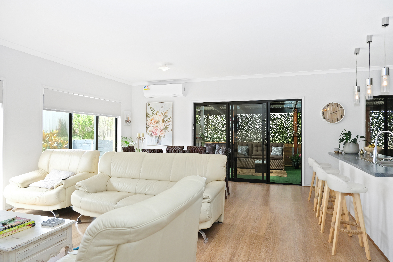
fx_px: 251
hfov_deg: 76.1
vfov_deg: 55.1
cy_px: 131
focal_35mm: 23
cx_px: 196
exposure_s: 1/100
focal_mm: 15.2
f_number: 3.5
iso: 200
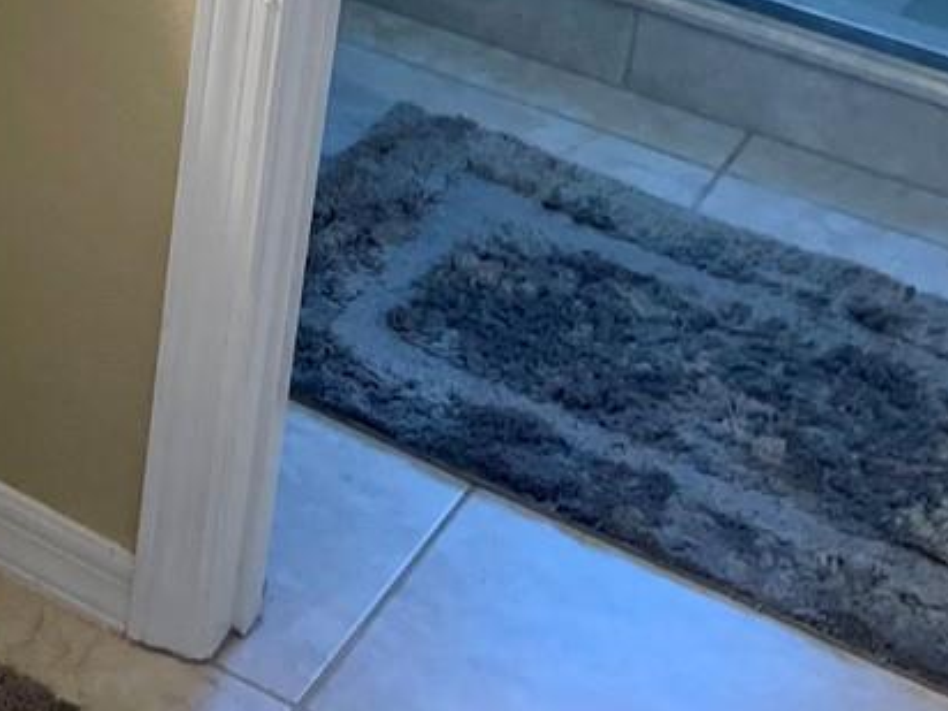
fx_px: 2766
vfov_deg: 13.4
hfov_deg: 17.6
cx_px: -435
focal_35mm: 101
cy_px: -483
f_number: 1.6
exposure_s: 1/120
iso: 80
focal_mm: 4.2
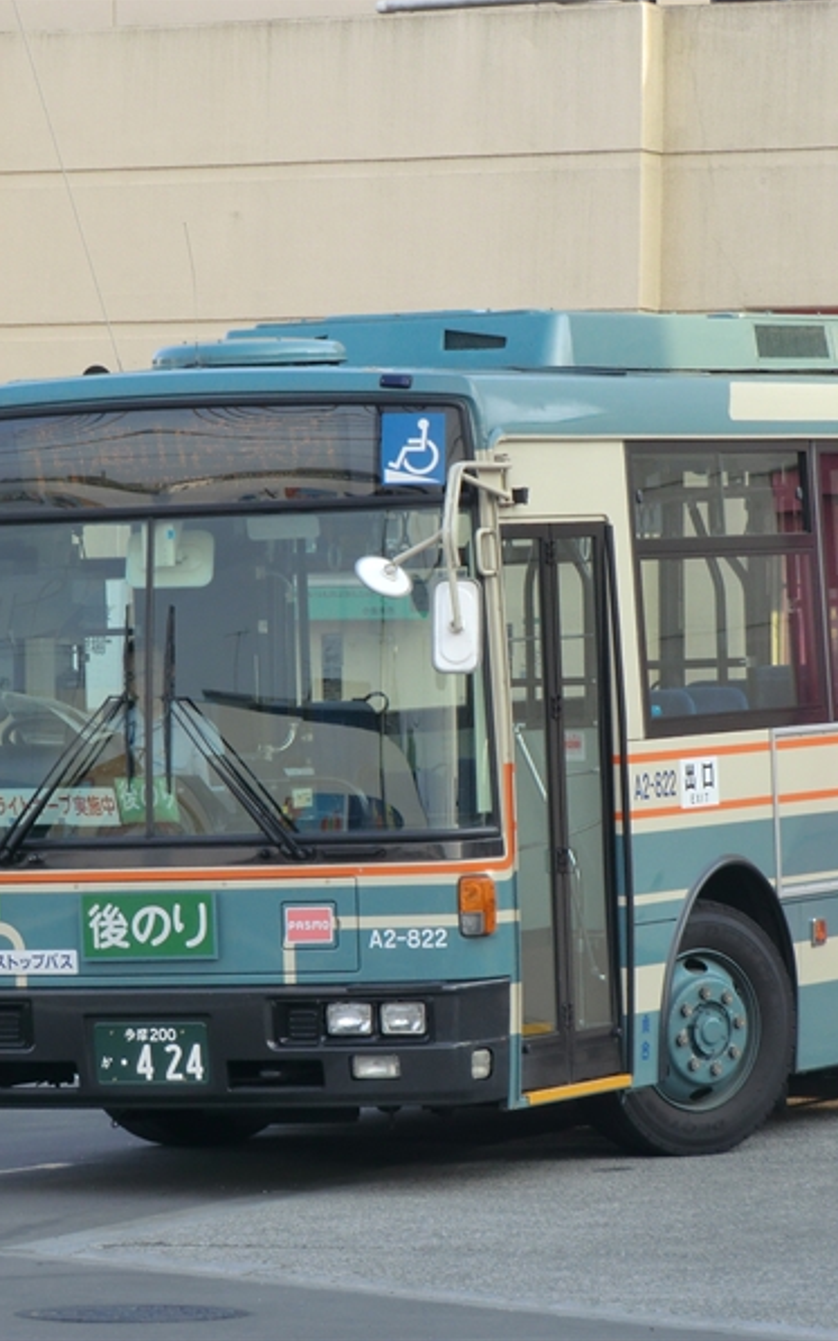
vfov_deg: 10.2
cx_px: 607
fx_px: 7529
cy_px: 669
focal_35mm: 206
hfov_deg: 6.4
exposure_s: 1/80
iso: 64
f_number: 4.6
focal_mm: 25.9
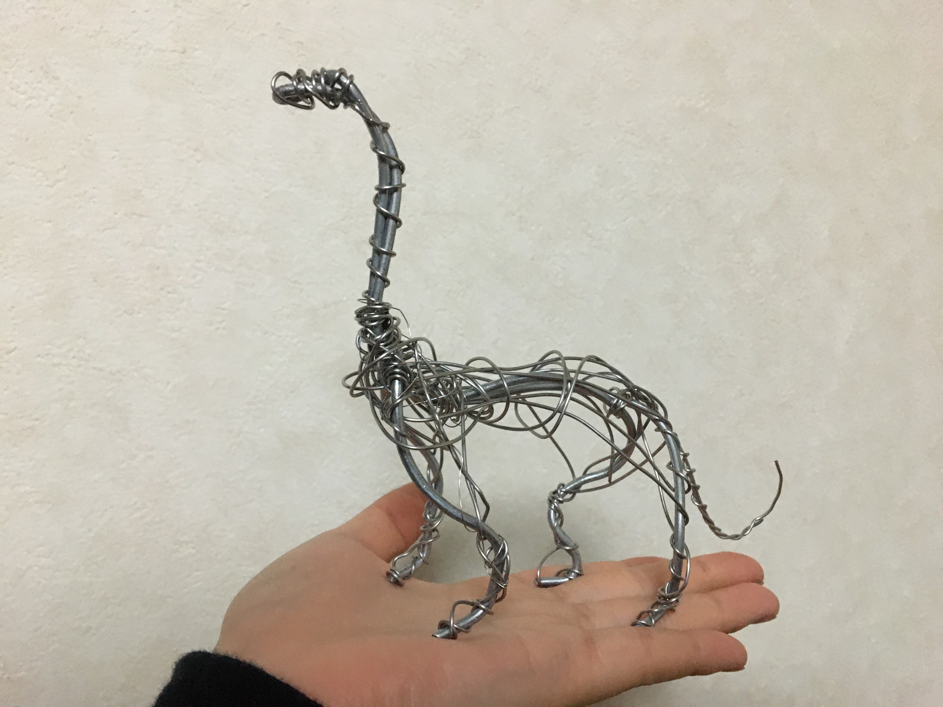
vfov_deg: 48.2
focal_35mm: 29
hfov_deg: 61.7
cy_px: 354
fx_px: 790
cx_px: 472
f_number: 2.2
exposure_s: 1/25
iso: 250
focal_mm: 4.15
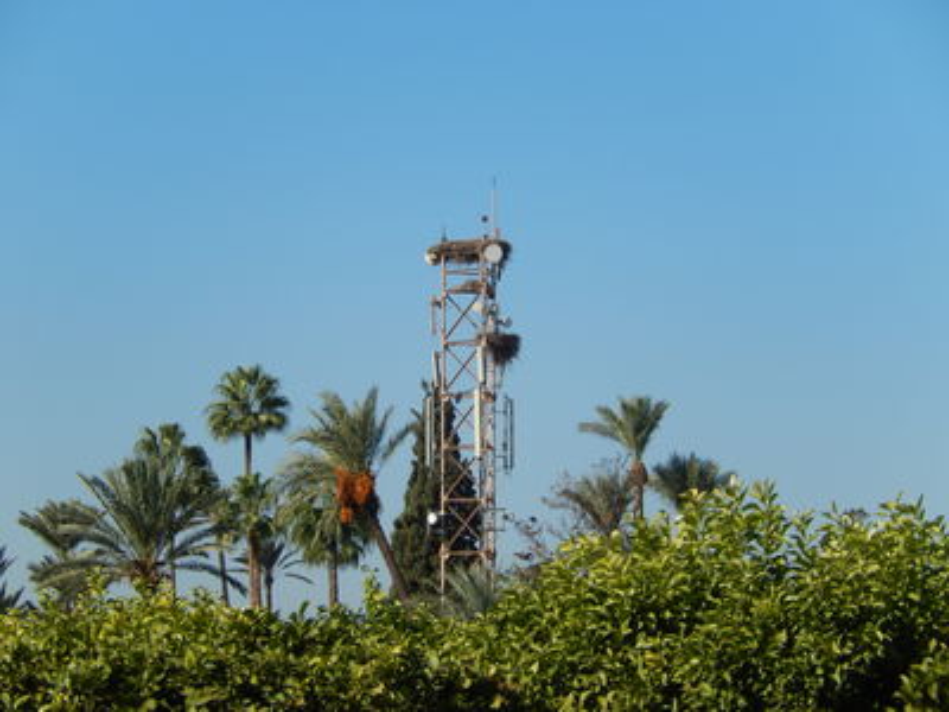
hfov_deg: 10.7
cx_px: 474
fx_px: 5072
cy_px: 356
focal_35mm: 185
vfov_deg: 8.0
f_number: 5.7
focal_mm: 33.3
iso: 125
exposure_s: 1/800
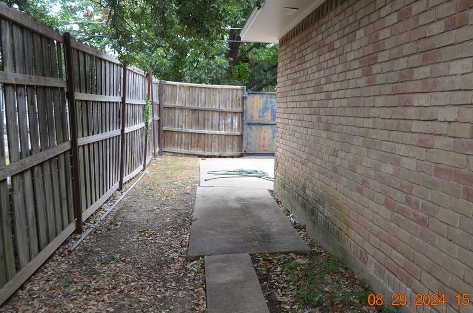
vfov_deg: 37.7
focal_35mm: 35
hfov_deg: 54.4
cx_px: 269
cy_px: 145
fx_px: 459
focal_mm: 20
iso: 220
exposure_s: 1/125
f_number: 5.6
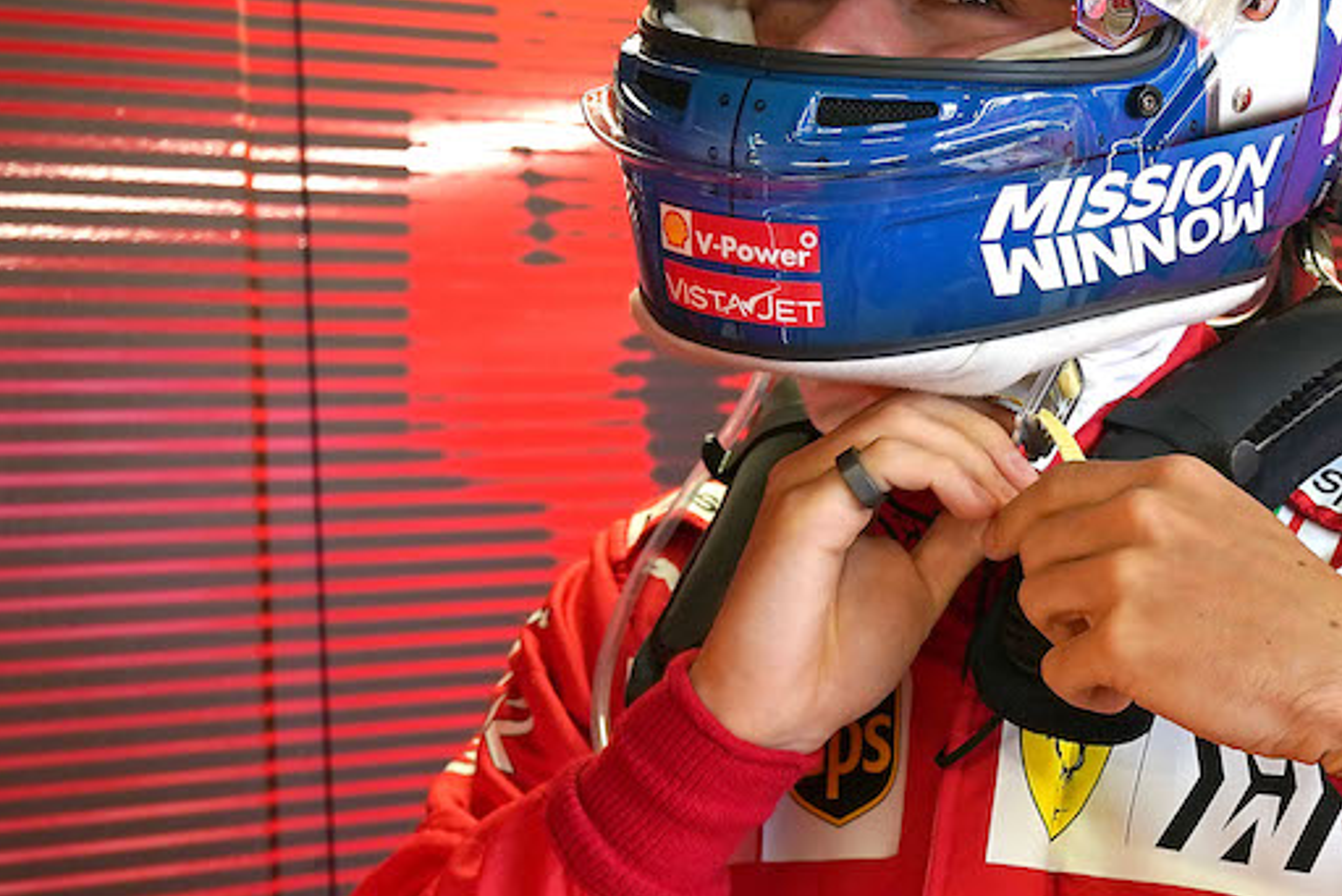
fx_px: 3319
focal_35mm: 89
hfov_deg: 22.8
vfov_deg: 15.4
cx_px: 860
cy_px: 498
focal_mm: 38
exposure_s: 1/125
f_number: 4.5
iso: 1000
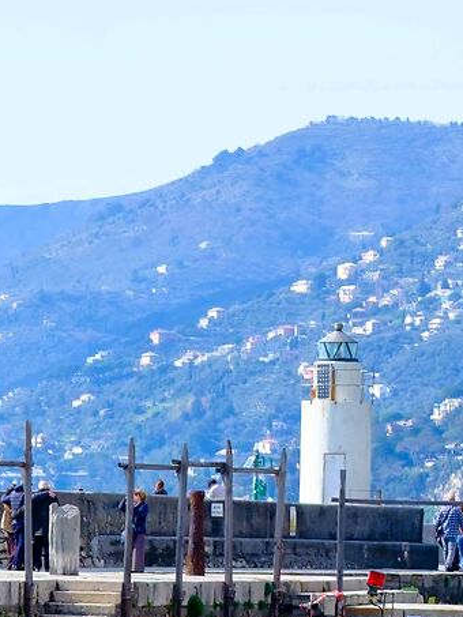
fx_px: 6809
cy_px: 1073
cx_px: -681
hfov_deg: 3.8
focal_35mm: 382
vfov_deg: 5.1
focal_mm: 50
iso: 125
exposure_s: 1/180
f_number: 6.4
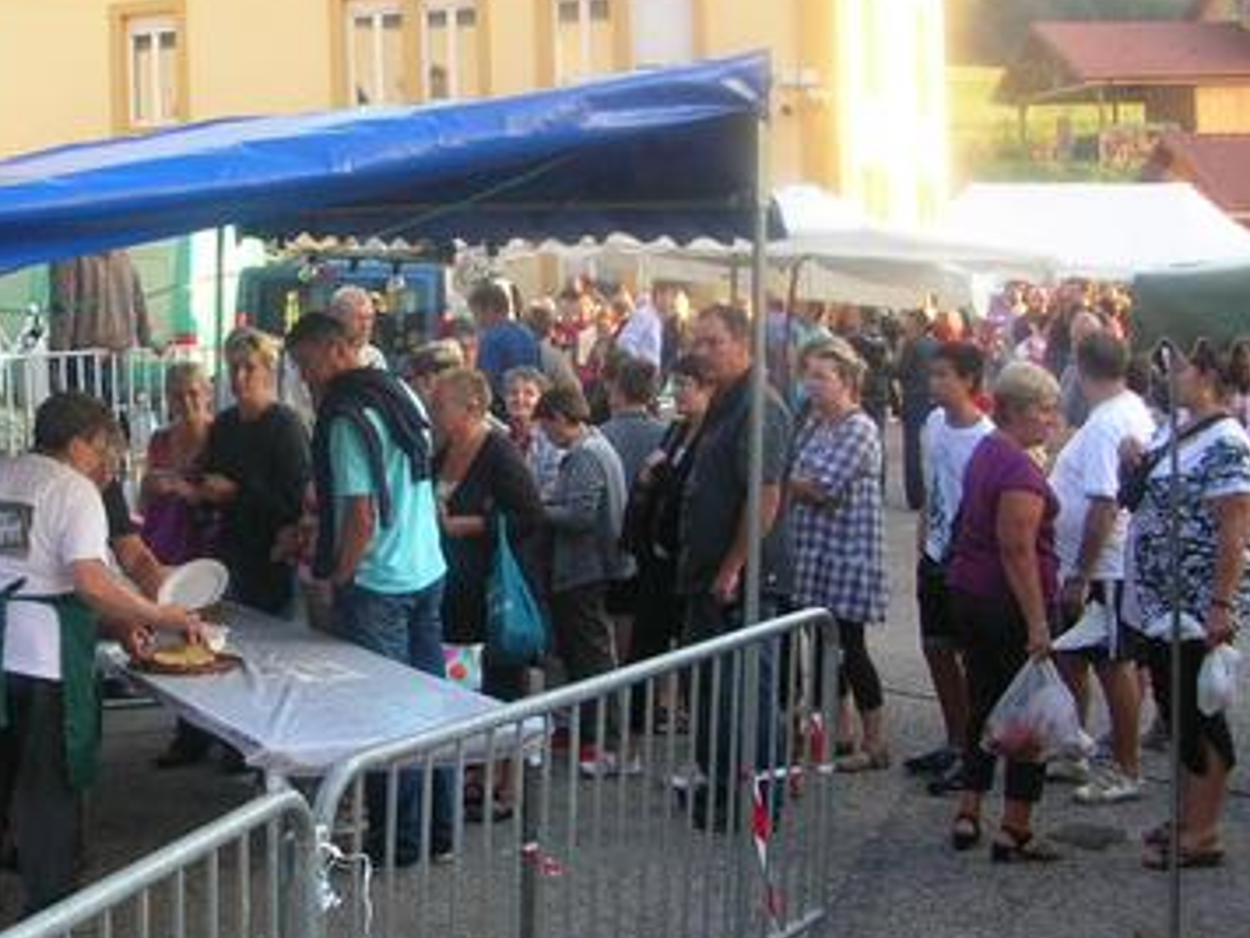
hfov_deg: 30.3
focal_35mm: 63
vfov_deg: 23.3
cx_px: 355
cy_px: 425
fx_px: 2275
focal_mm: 5.8
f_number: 2.8
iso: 50
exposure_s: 1/47.3
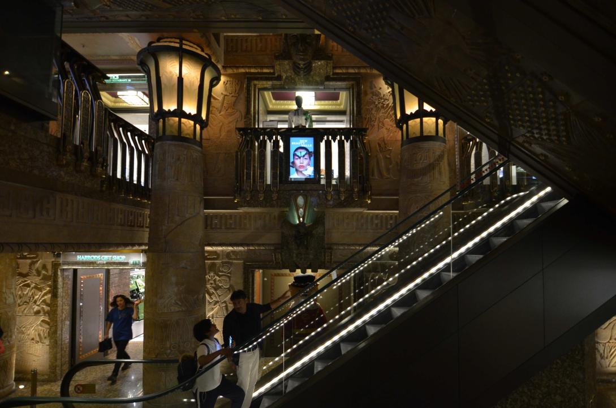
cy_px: 204
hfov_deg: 95.1
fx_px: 282
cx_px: 308
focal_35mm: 16
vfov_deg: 71.8
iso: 1100
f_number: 2.8
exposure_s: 1/60
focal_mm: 11
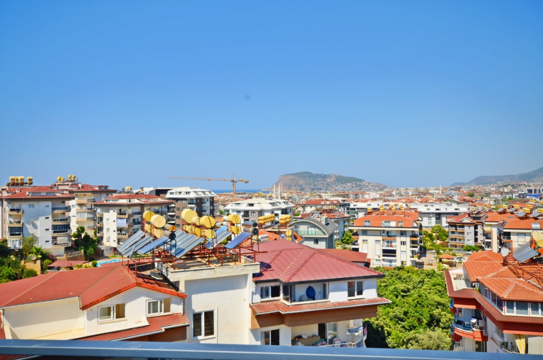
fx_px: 452
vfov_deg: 43.4
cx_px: 272
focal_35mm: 30
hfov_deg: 62.0
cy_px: 180
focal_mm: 20
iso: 100
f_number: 10
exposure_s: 1/250
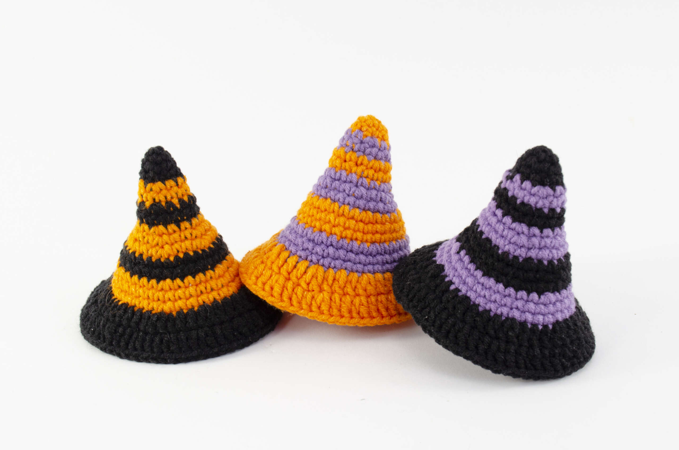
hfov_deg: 43.7
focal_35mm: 45
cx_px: 340
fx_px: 847
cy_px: 225
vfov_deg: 29.7
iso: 100
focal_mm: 30
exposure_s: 1/15
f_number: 11
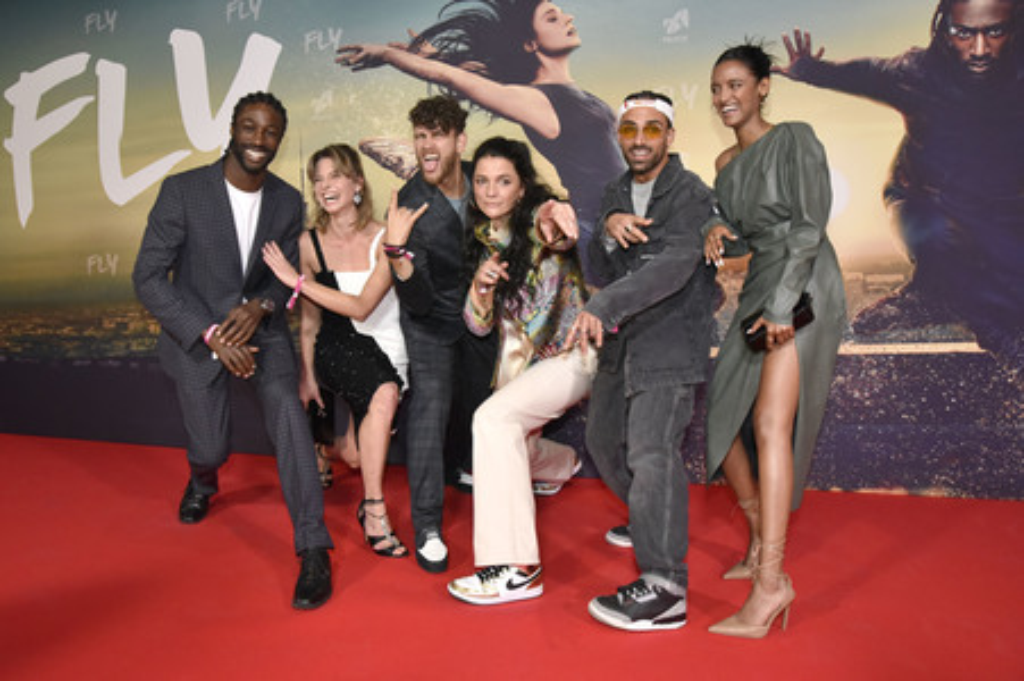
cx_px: 512
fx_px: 682
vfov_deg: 53.1
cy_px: 340
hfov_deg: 73.8
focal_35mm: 24
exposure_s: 1/250
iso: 4000
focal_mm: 24
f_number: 8
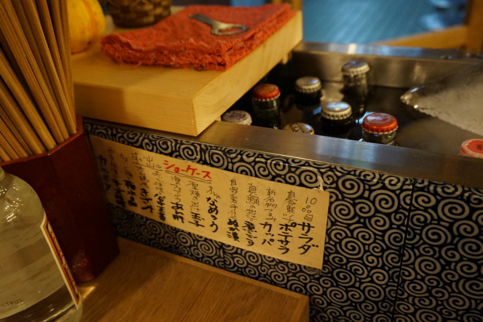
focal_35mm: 32
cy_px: 161
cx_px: 242
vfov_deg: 41.7
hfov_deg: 59.5
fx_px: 423
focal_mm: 21
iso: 3200
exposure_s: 1/60
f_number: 4
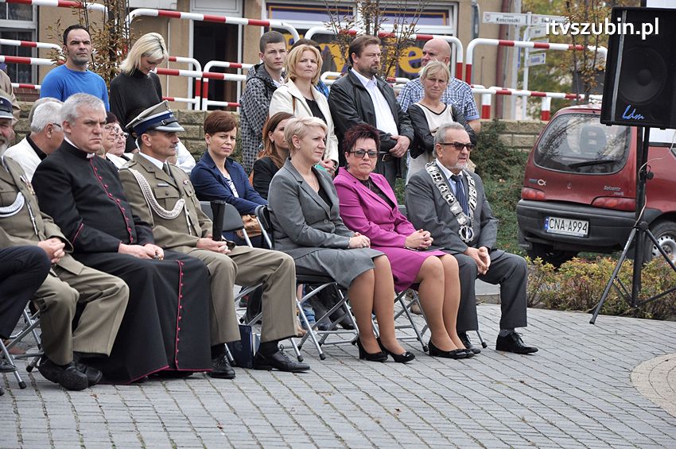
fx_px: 2955
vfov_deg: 8.7
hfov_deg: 13.1
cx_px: 338
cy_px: 224
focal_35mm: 158
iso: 500
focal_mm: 105
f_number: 6.3
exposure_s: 1/640
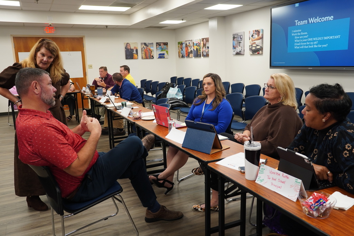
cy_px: 118
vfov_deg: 43.6
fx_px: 295
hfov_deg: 61.9
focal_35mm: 30
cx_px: 177
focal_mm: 20
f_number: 4
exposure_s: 1/30
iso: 320
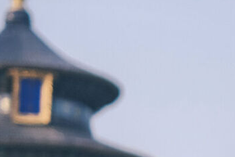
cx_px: 201
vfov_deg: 8.5
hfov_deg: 12.8
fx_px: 1044
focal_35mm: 160
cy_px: 148
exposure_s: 1/32000
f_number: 1.4
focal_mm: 35
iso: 2500
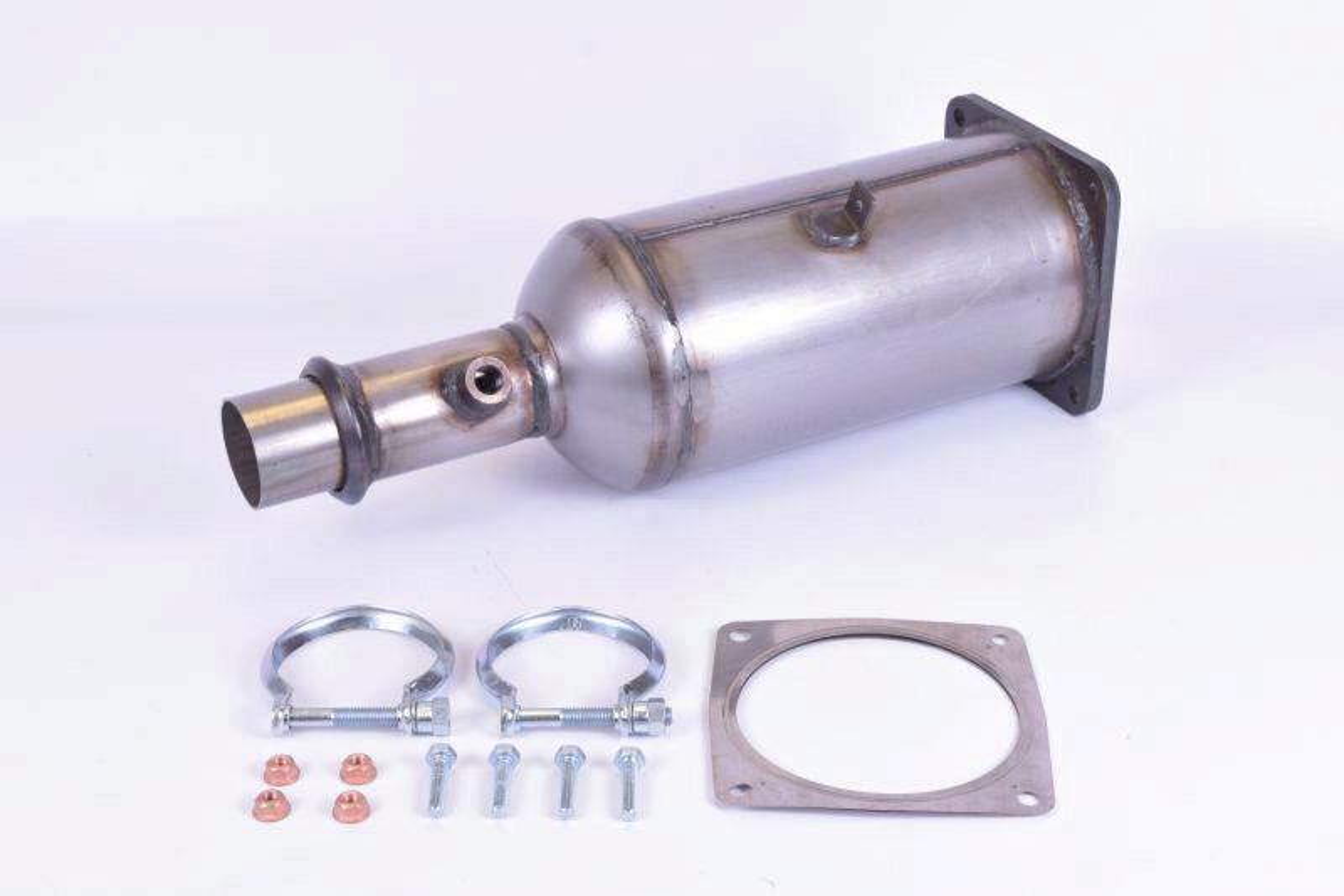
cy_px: 448
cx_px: 672
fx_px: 2351
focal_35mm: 63
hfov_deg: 31.9
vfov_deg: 21.6
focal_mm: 42
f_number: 11
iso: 400
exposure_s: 1/50
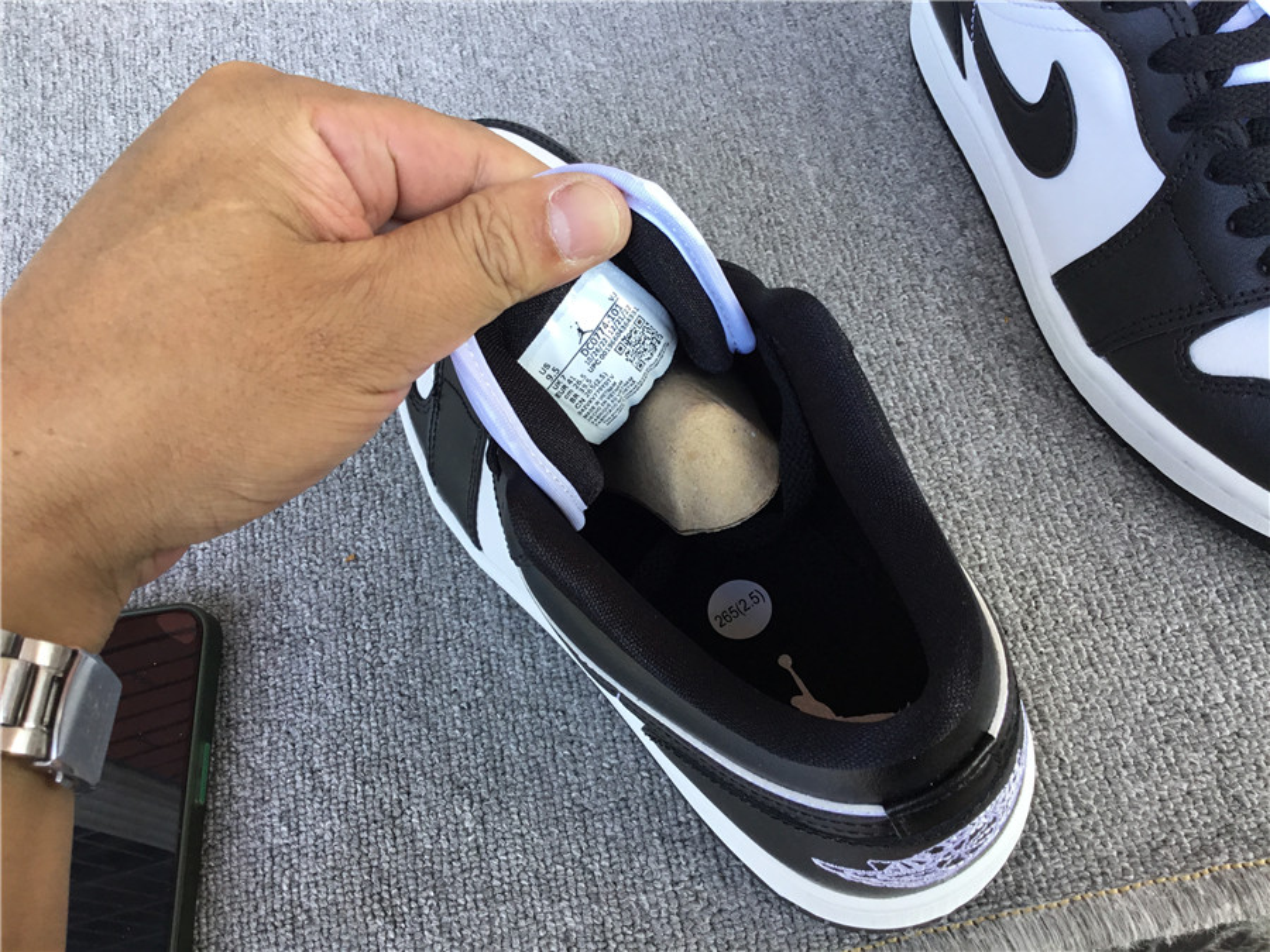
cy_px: 476
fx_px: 1137
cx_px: 635
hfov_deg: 58.4
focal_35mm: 31
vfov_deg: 45.4
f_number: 2.4
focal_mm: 3.3
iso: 40
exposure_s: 1/100
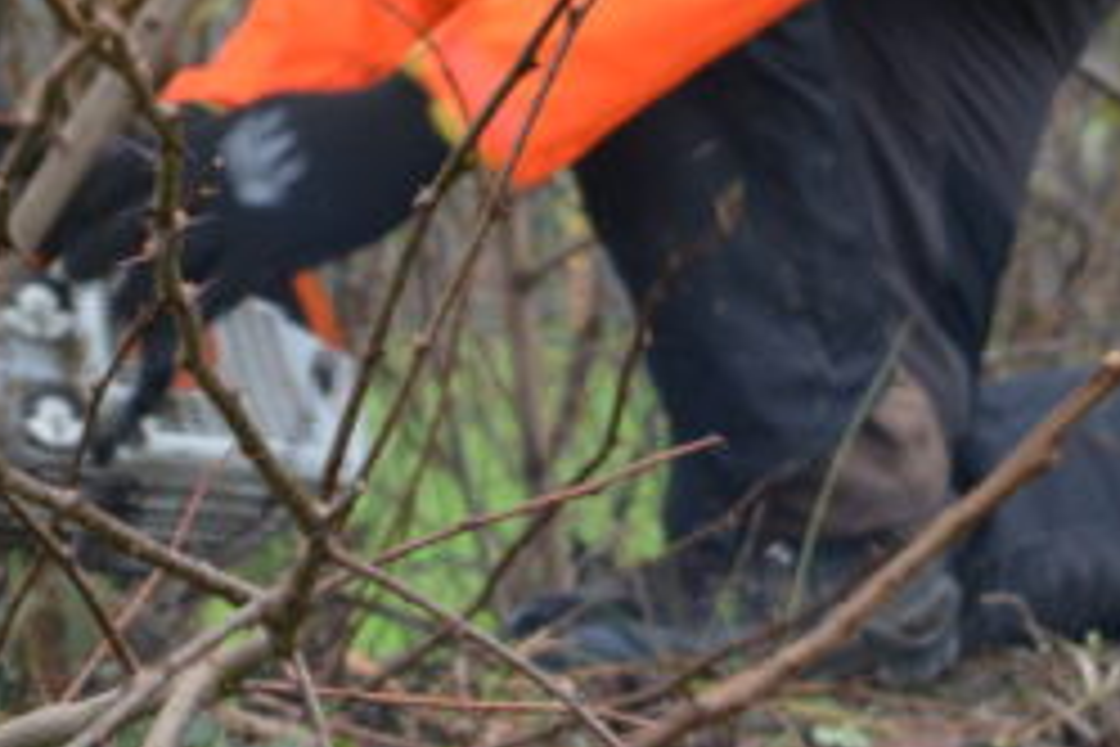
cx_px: 225
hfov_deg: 6.1
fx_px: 10548
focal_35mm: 339
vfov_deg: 4.0
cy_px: -164
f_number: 5.6
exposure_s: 1/60
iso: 640
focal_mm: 55
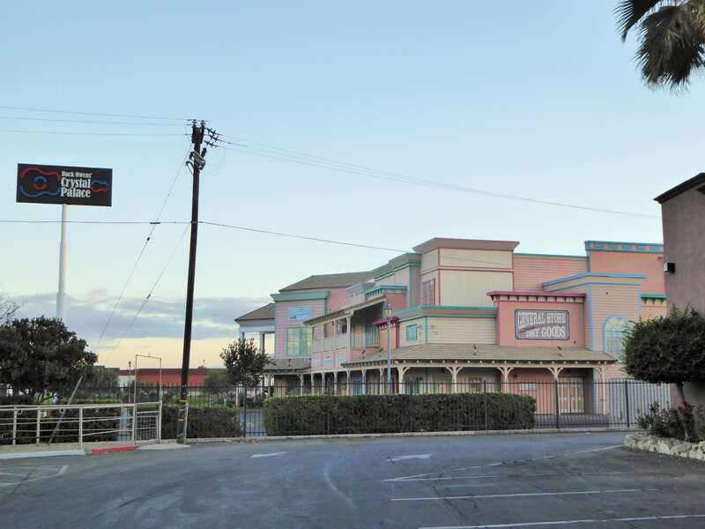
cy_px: 264
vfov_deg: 31.5
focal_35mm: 46
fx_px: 937
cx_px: 352
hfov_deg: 41.2
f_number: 3.9
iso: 160
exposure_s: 1/100
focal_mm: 7.8
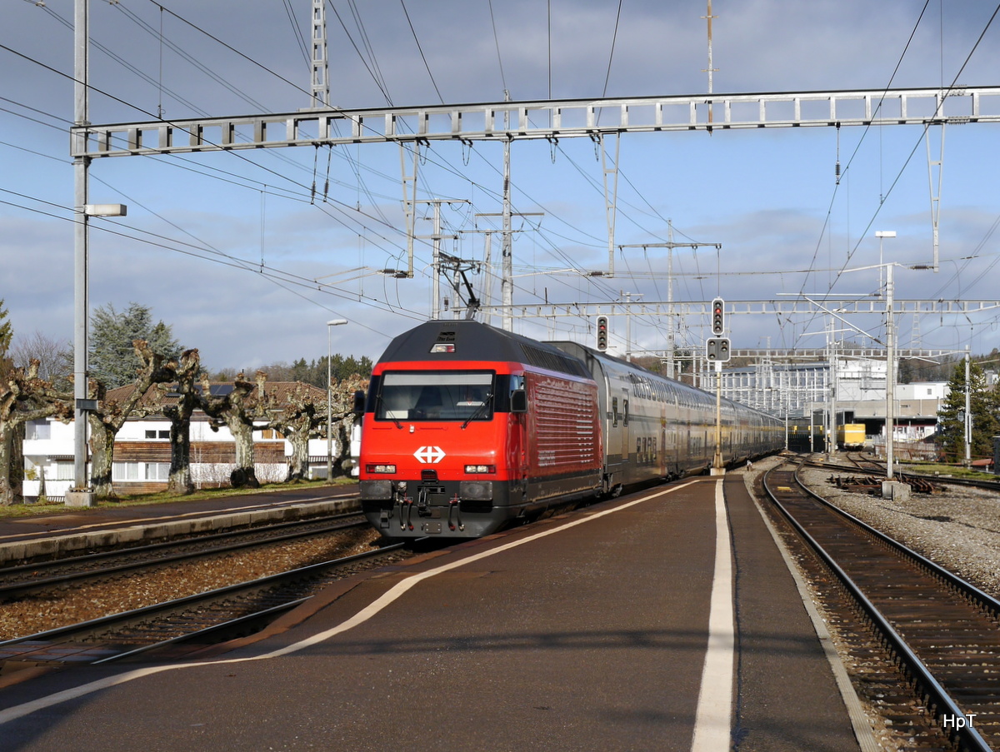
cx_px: 500
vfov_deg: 29.2
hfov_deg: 38.1
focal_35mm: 50
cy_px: 376
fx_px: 1446
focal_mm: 25
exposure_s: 1/320
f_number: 8
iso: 160
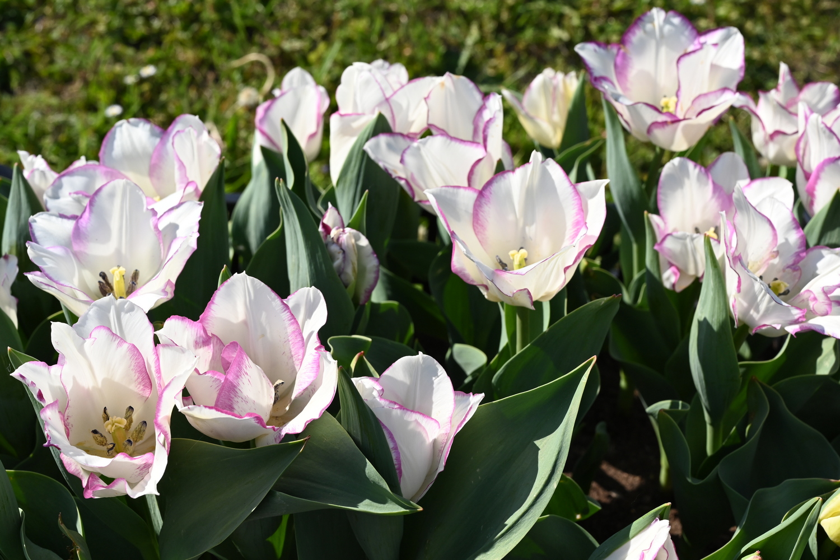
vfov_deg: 27.0
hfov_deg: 39.6
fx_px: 1167
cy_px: 280
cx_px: 420
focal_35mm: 50
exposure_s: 1/640
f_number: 13
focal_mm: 50
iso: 640
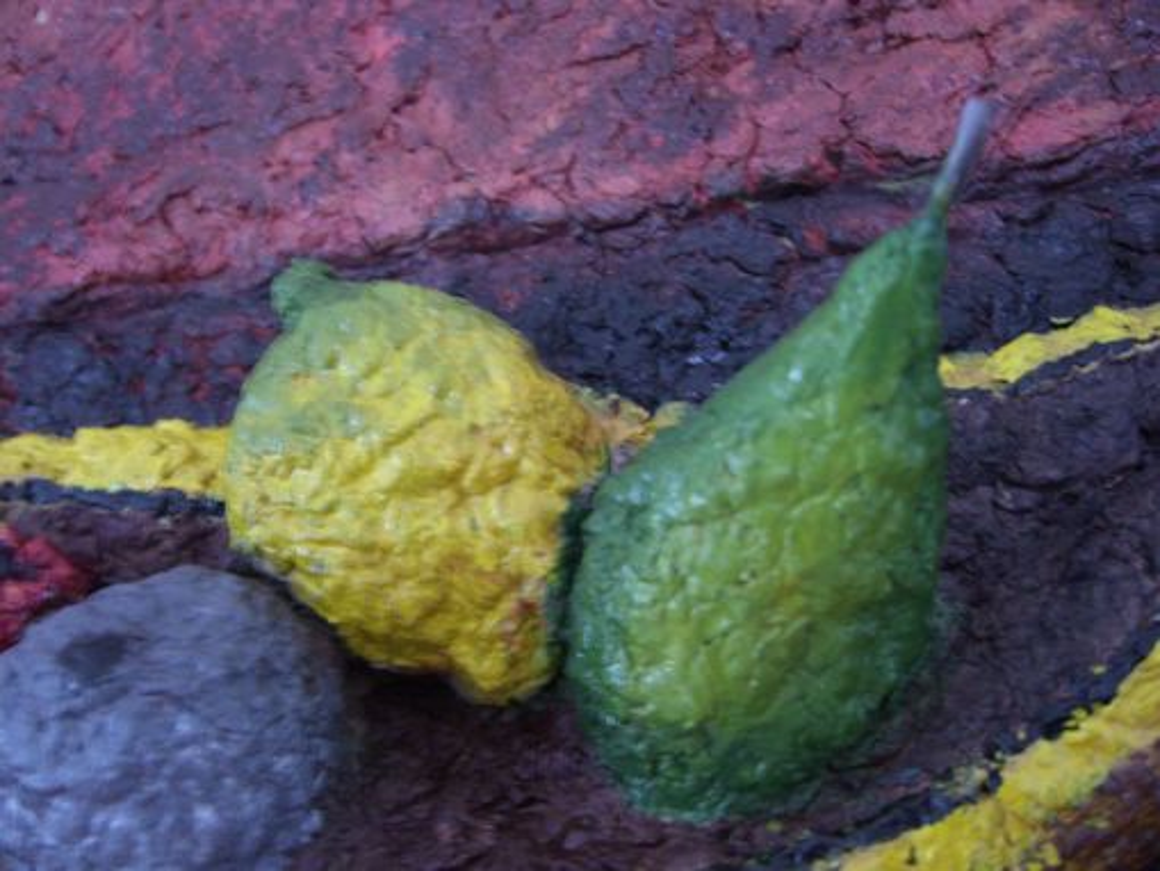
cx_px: 580
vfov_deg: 37.7
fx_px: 1274
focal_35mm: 38
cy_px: 436
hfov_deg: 49.0
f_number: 2.8
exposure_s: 1/10
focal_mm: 7.9
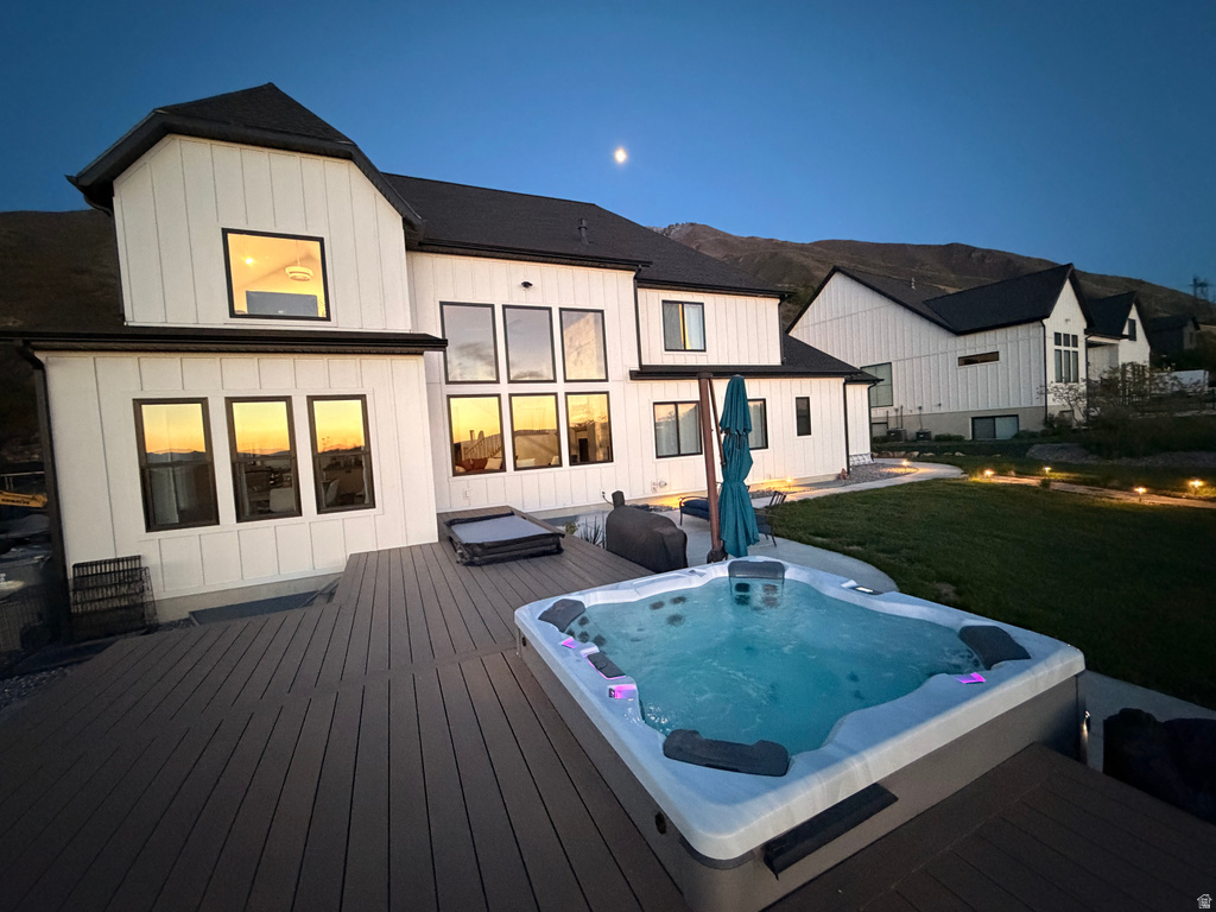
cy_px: 456
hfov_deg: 102.1
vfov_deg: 85.7
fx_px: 492
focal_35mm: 14
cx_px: 608
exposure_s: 1/40
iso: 1000
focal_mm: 2.22
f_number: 2.2
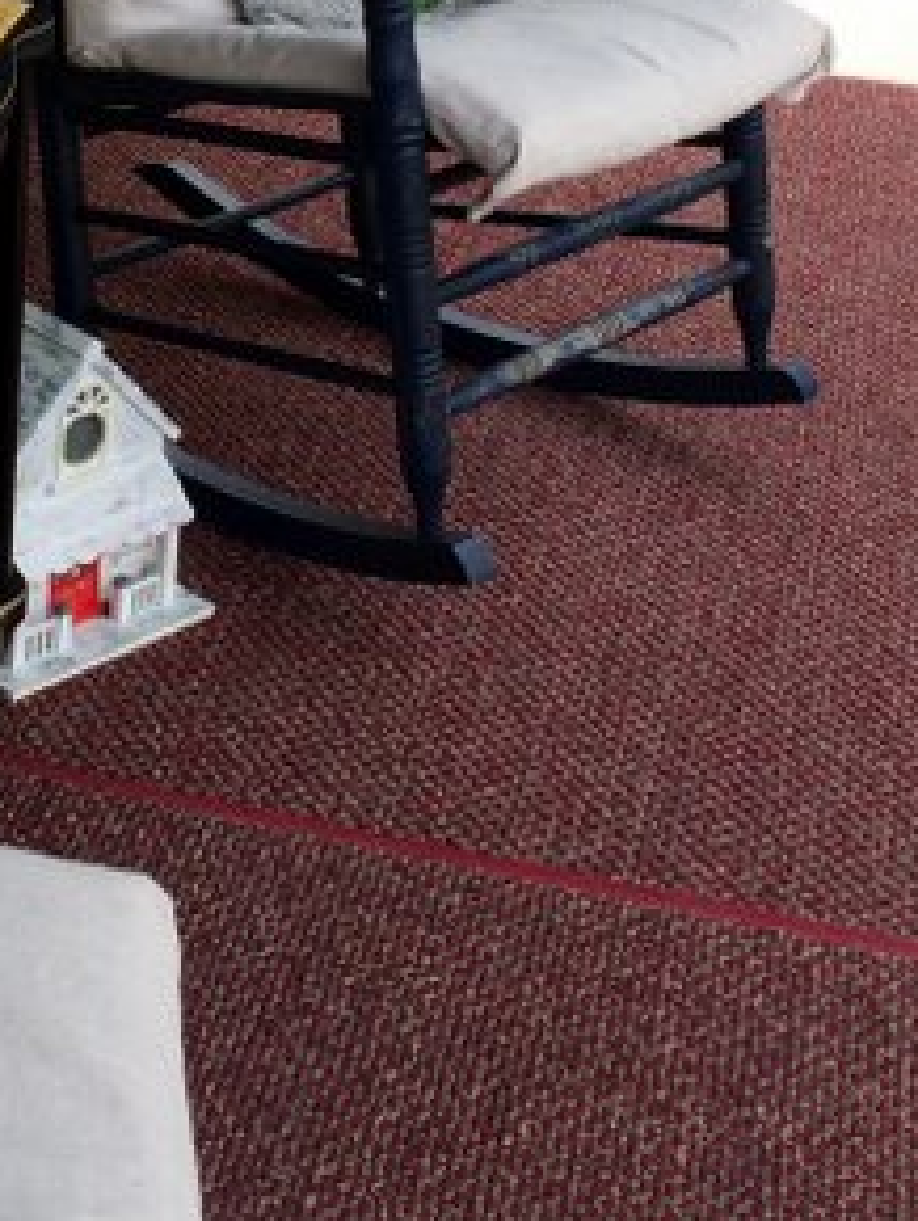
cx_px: 206
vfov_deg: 23.1
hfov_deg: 18.3
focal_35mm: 80
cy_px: -93
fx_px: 2825
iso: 32
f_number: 2.2
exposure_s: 1/513
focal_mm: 4.15
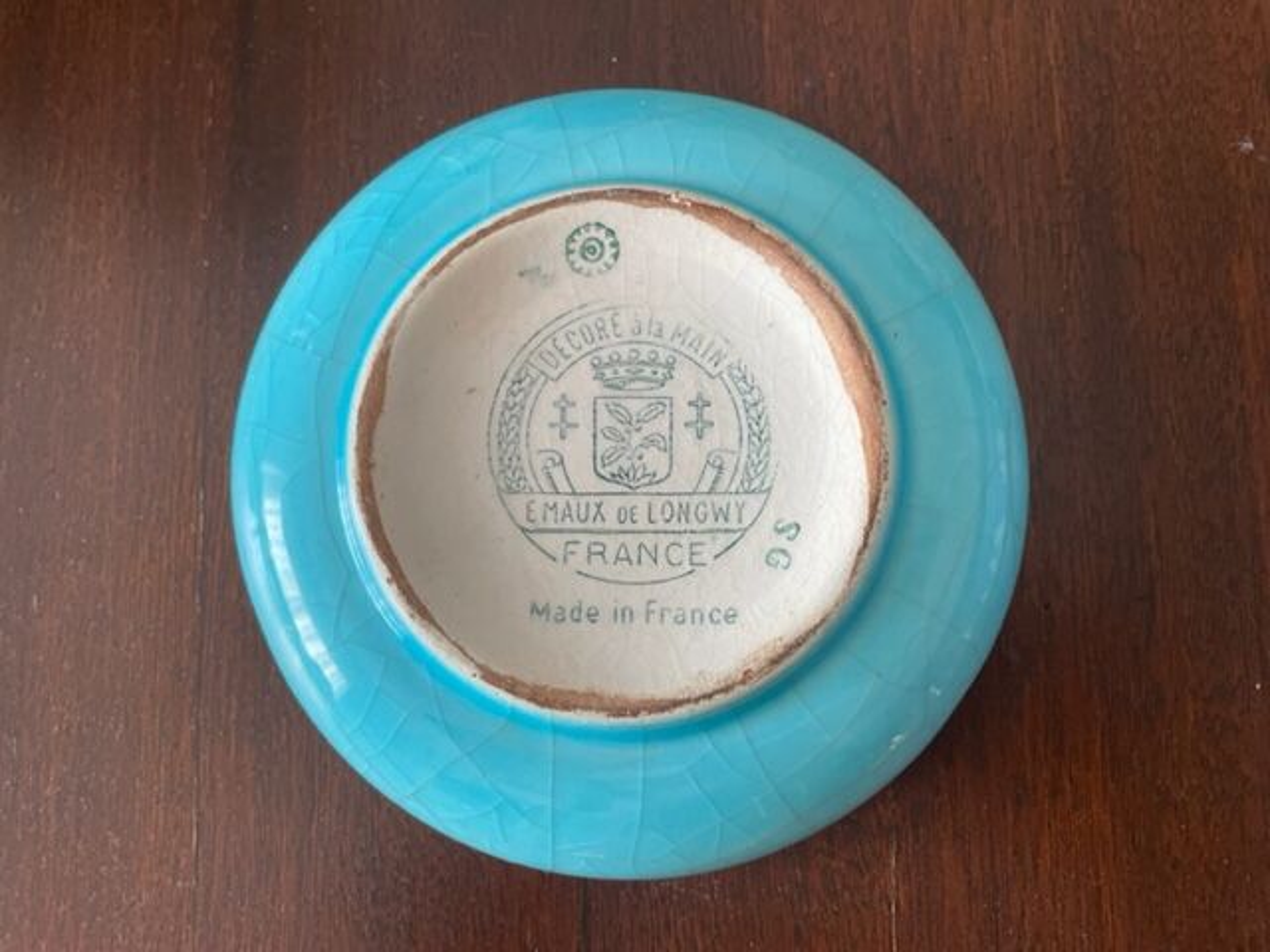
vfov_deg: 53.1
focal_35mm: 26
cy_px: 476
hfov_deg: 67.3
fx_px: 954
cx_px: 635
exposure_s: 1/121
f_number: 1.6
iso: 125
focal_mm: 4.2
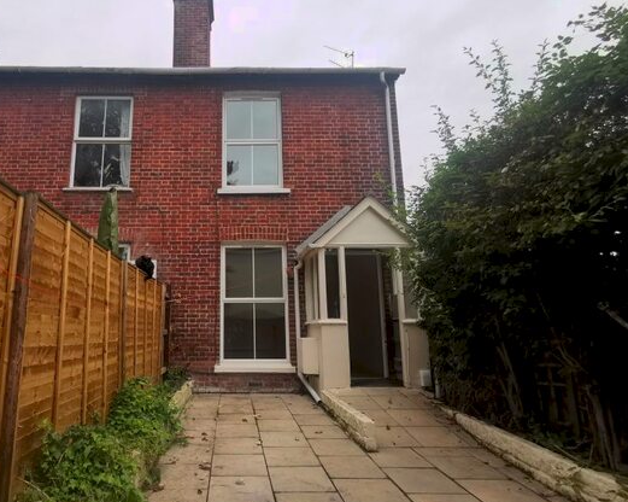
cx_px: 231
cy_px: 258
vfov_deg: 65.5
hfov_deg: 76.2
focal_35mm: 21
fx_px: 390
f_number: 2.2
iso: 50
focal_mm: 2.35
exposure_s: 1/446
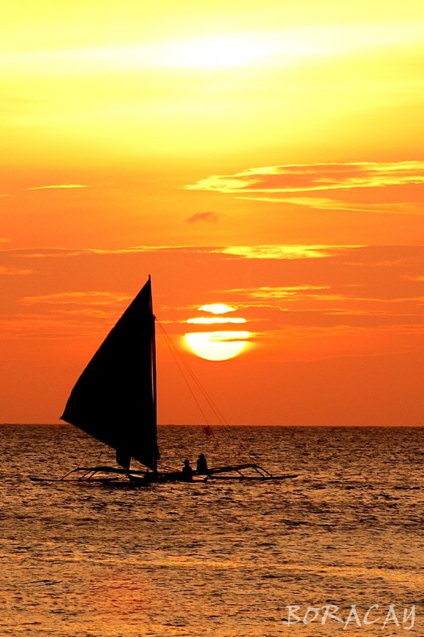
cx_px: 212
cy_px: 318
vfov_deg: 12.2
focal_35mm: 168
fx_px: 2969
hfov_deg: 8.2
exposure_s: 1/60
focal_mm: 112
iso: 100
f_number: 5.6
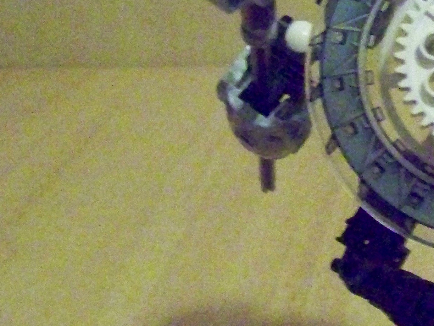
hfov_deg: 15.1
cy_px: 15
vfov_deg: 11.5
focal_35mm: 128
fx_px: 1605
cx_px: 458
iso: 1600
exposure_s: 1/30
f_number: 3.2
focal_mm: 8.5
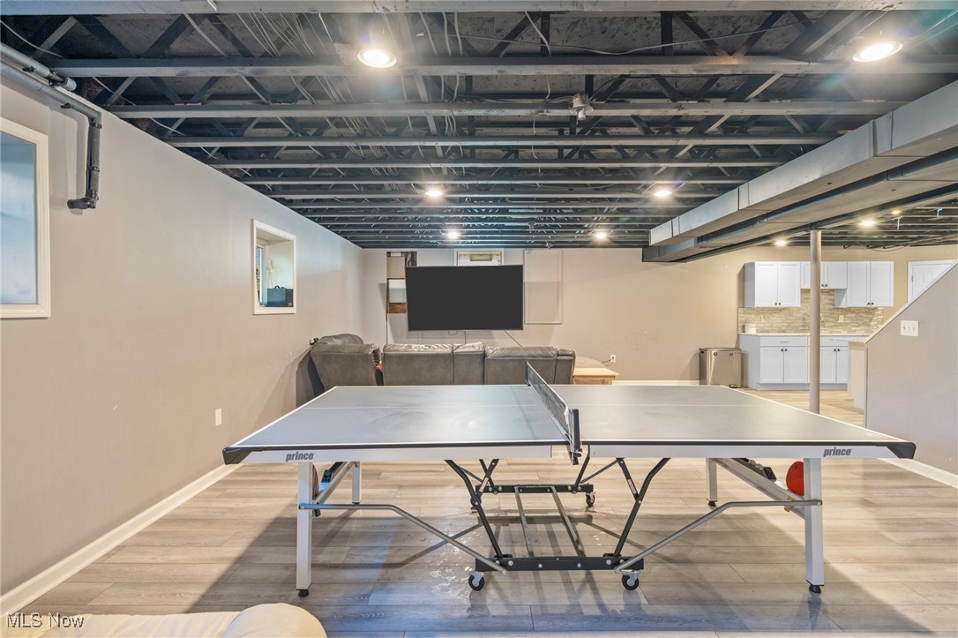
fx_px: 479
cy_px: 319
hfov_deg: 90.0
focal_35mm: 18
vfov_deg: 67.3
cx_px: 479
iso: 250
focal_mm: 18
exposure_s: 2
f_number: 9
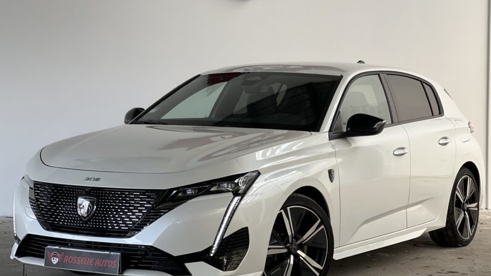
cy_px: 124
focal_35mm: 85
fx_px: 1106
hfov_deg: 25.0
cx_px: 247
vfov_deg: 14.2
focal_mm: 9
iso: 200
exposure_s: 1/121
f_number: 2.8
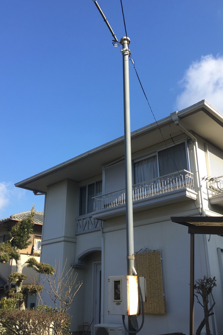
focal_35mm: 34
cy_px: 169
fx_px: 316
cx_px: 117
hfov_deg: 38.9
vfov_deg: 55.8
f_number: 2.2
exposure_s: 1/761
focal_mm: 4.15
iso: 25
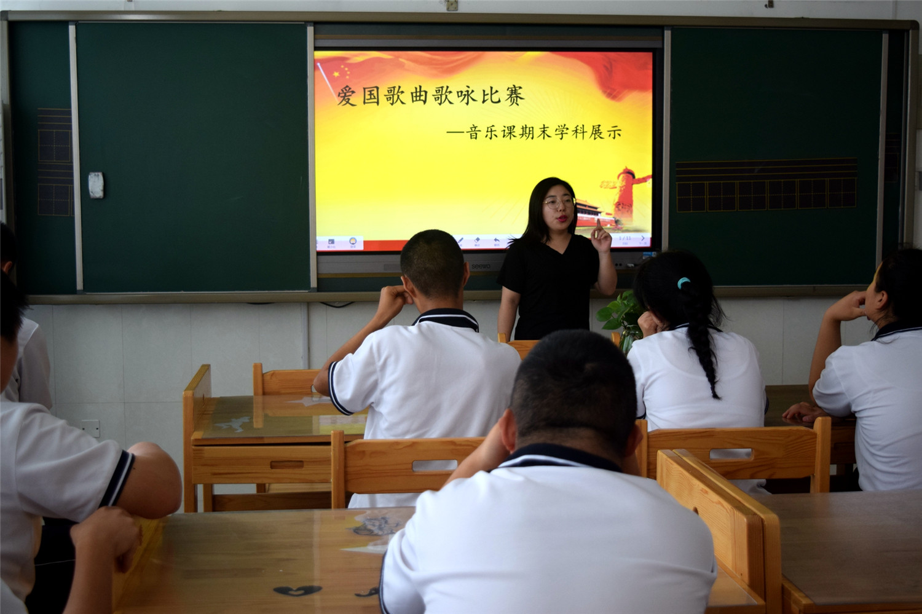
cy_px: 307
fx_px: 1190
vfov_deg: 28.9
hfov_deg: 42.3
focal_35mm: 46
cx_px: 461
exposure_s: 1/60
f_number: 4.2
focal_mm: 31
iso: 560
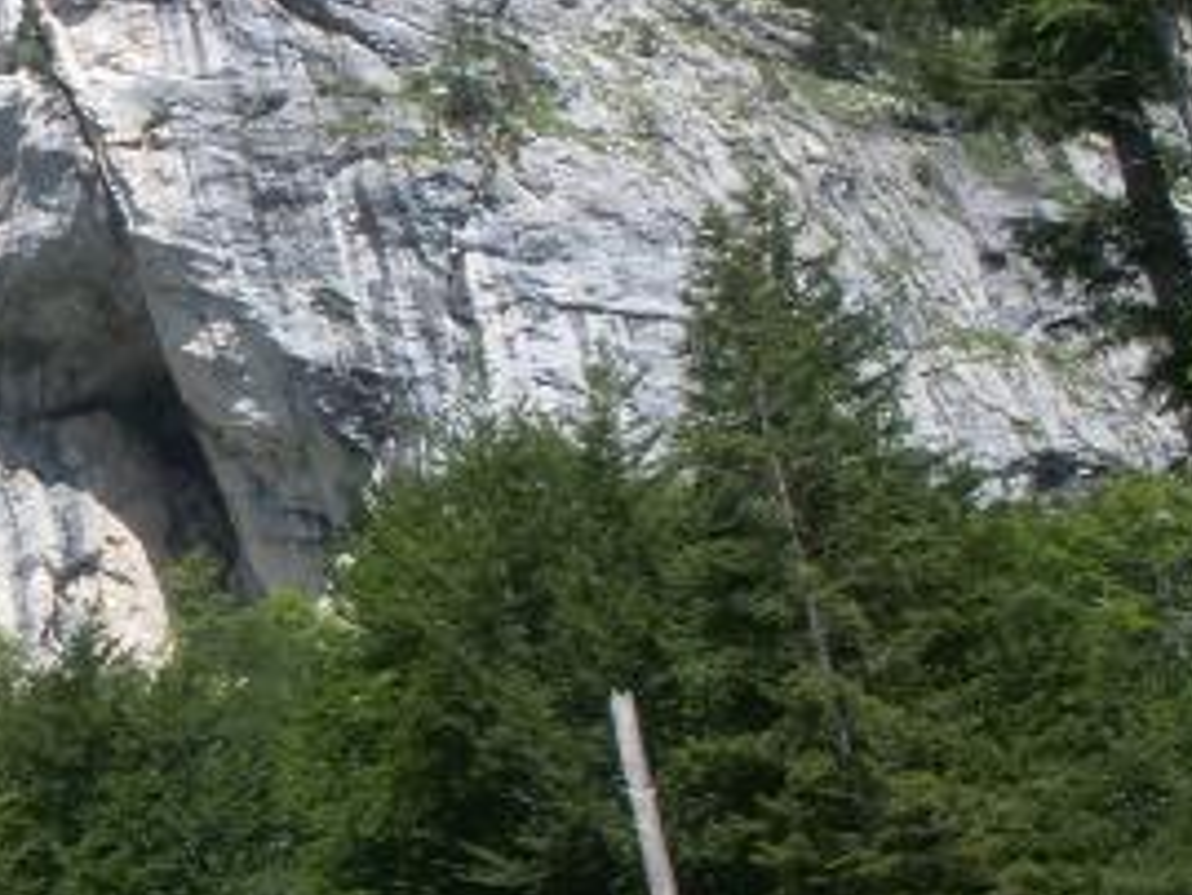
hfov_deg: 21.0
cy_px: 416
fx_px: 3032
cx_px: -173
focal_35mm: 88
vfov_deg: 16.8
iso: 50
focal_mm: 7.7
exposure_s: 1/125
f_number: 7.1
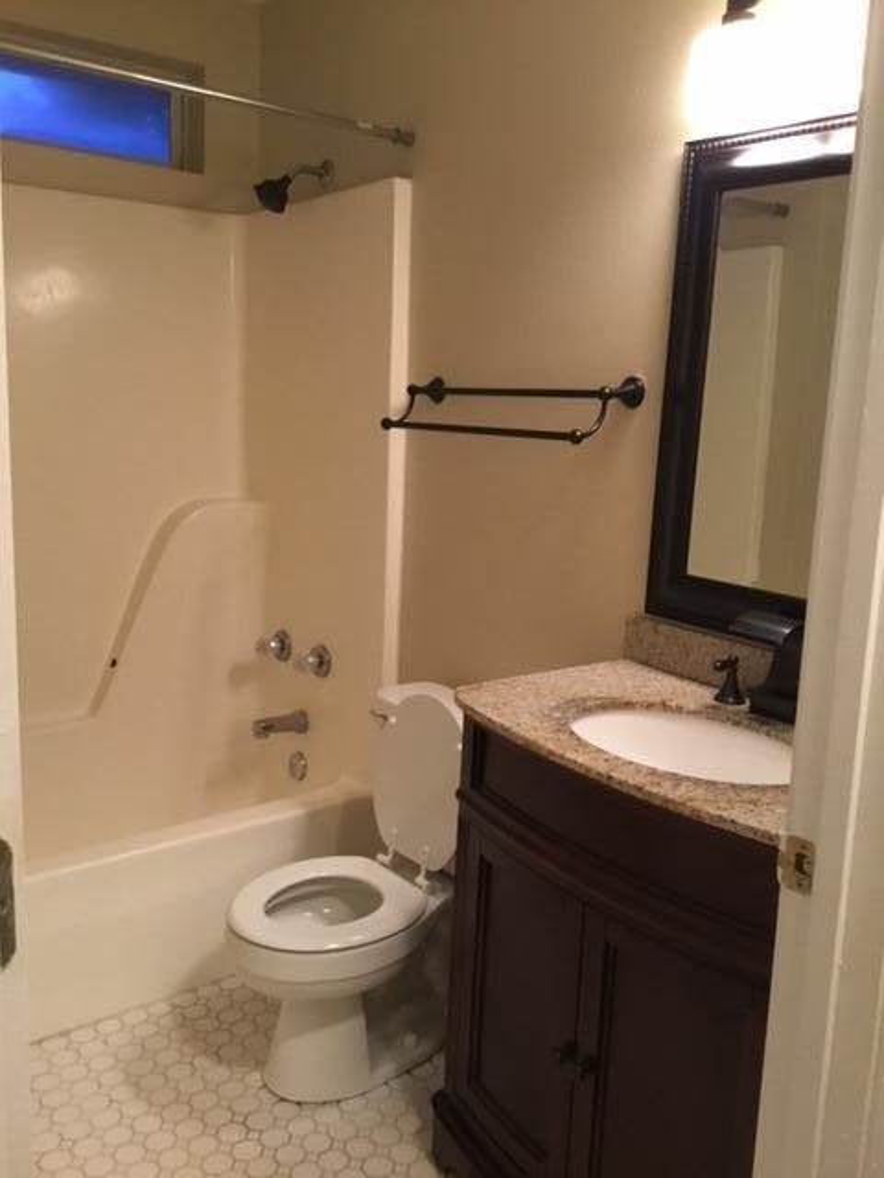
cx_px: 442
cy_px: 589
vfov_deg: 58.4
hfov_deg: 45.4
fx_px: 1056
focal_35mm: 31
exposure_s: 1/24
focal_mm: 3.3
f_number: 2.4
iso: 200
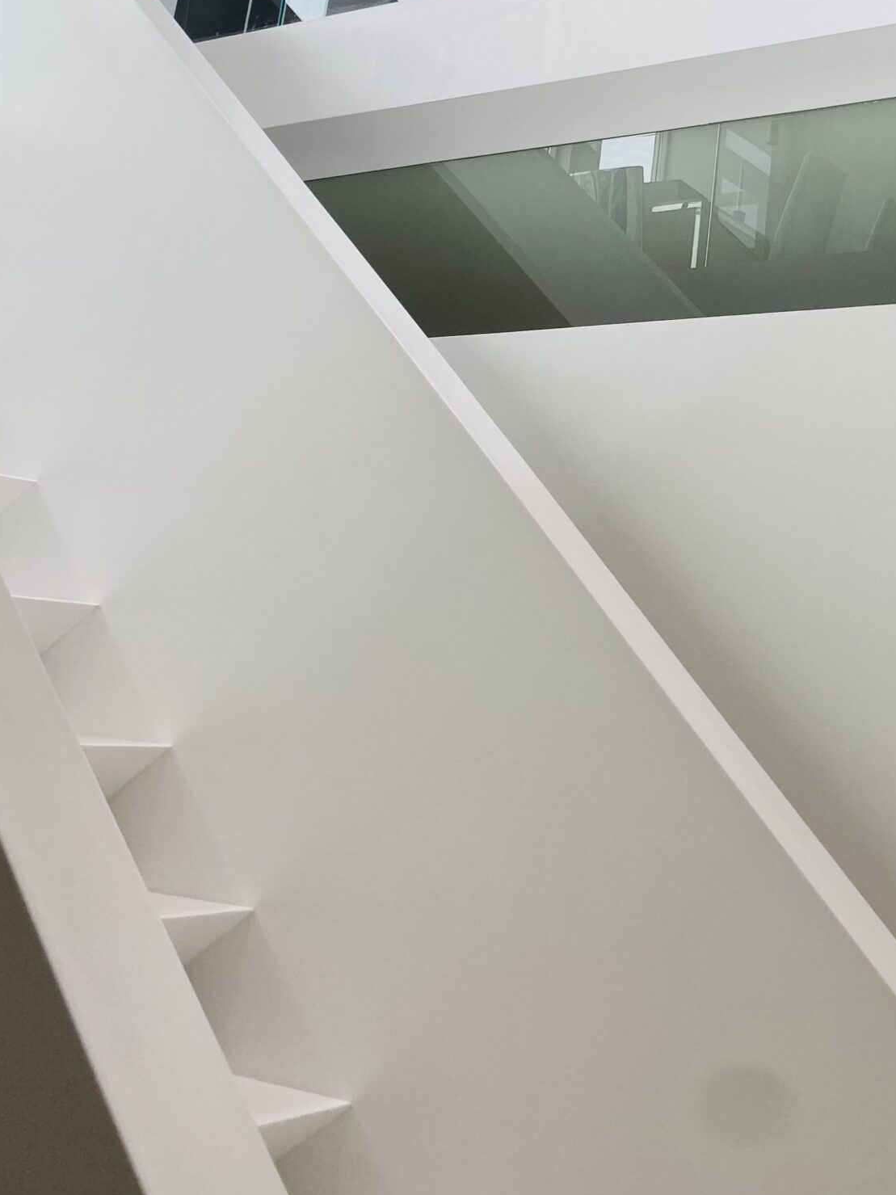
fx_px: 1553
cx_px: 772
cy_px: 183
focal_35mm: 45
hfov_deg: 31.0
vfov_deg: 39.8
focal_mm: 4.25
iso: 64
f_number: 1.8
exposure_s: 1/121
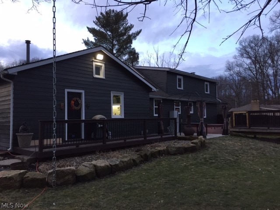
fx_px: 235
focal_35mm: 29
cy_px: 105
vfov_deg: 48.2
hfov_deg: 61.7
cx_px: 140
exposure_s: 1/30
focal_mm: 4.15
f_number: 2.2
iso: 32
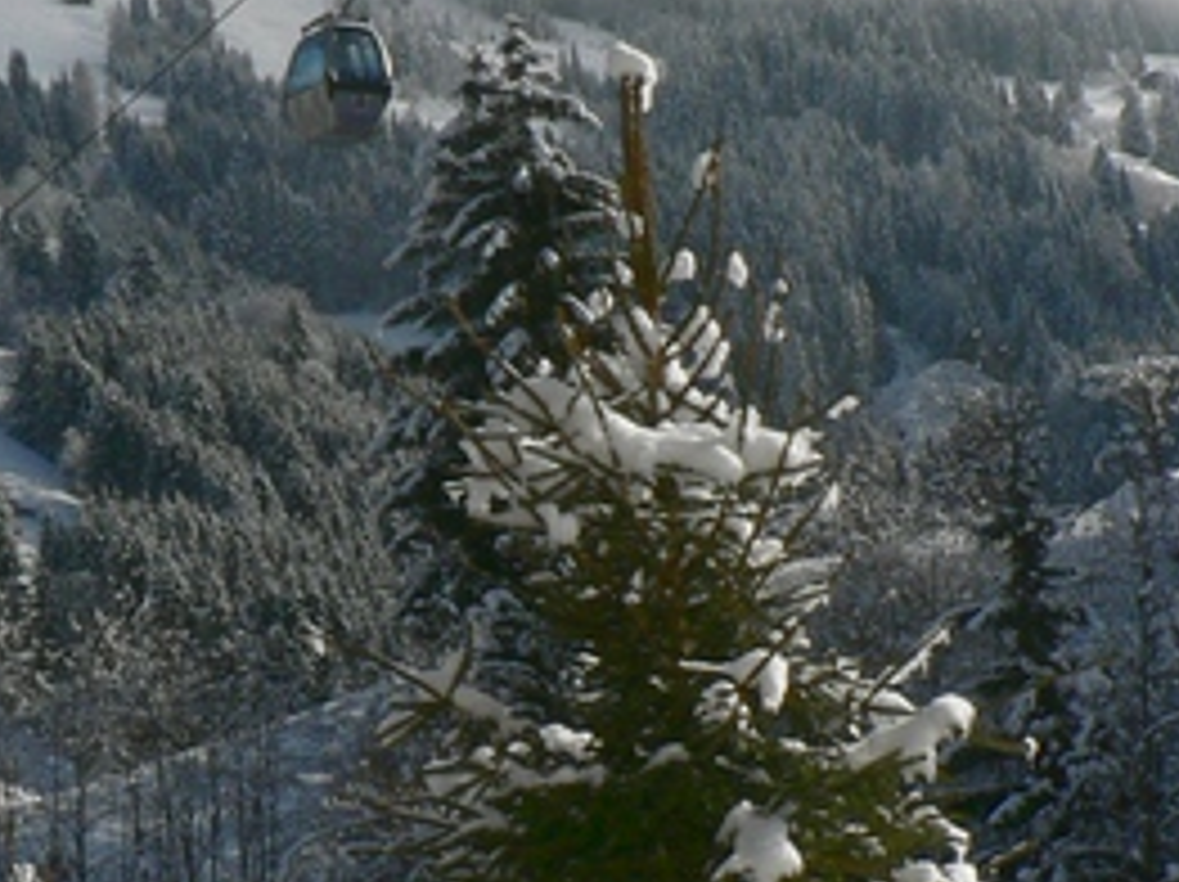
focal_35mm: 110
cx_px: 432
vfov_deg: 13.4
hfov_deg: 17.9
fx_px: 3743
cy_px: 540
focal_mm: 6
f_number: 5.6
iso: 80
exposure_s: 1/800
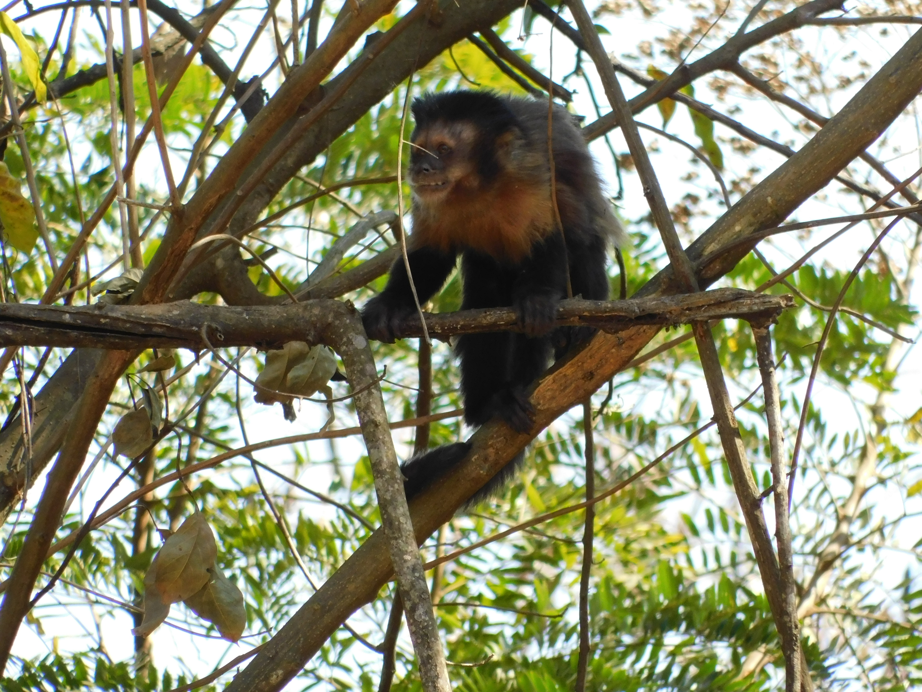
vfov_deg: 1.7
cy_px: 346
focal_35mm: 855
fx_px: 22773
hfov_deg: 2.3
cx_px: 461
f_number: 6.5
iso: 250
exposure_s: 1/160
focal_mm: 152
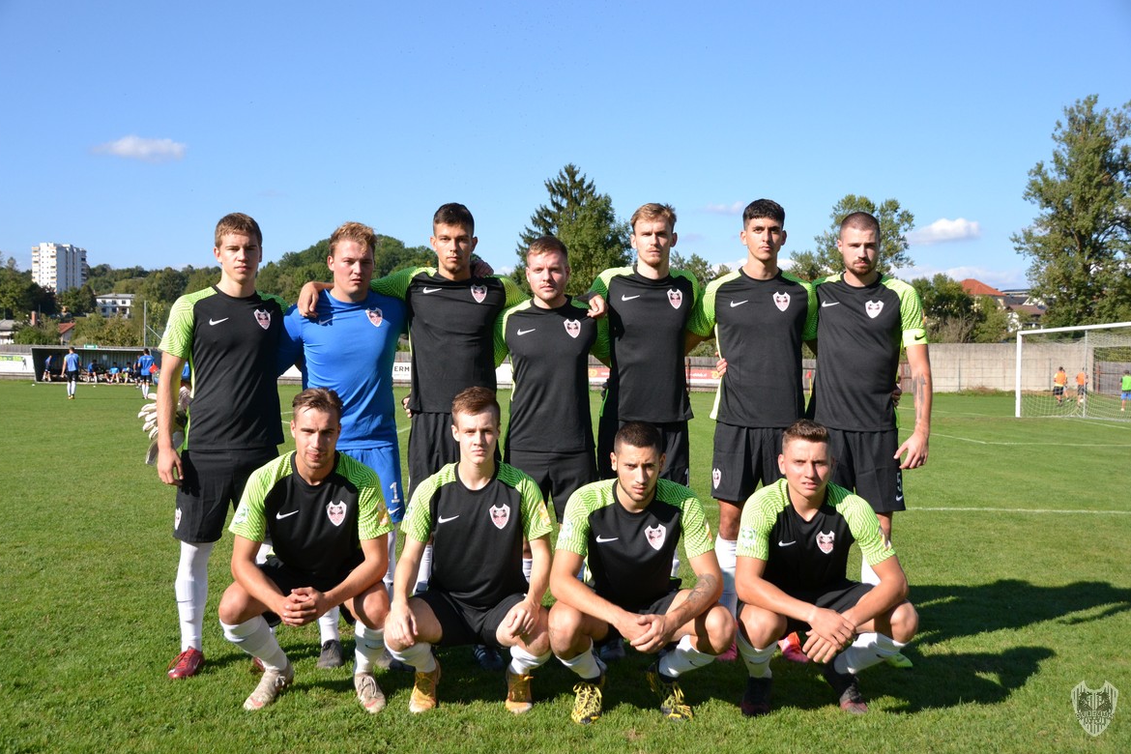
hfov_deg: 48.5
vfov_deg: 33.4
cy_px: 371
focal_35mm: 40
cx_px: 566
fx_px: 1257
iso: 800
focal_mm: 26
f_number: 6.3
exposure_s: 1/2500
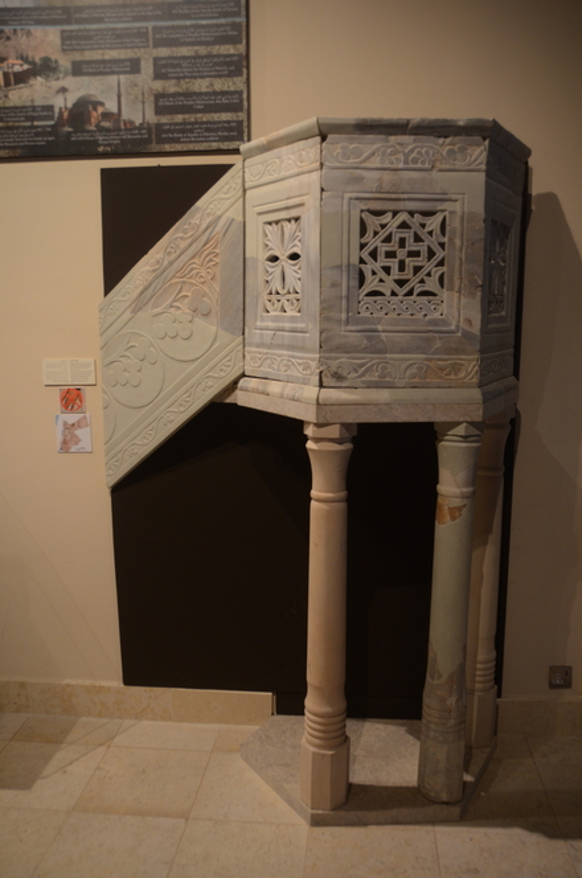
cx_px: 291
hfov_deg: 43.4
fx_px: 730
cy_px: 439
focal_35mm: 30
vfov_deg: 62.0
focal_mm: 20
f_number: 3.5
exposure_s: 1/15
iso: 500
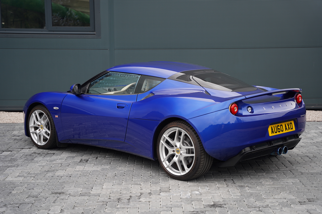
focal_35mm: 61
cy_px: 107
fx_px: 547
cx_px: 161
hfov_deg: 32.8
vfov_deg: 22.2
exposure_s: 1/125
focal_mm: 61.2
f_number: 2.8
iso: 100
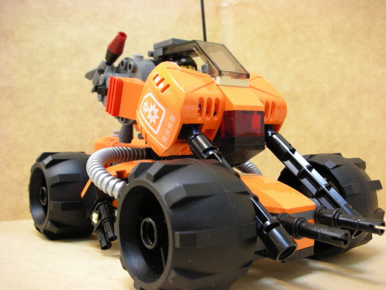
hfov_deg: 52.6
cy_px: 145
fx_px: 390
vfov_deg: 40.7
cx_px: 193
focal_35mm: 35
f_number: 3
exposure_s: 1/2.6
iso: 200
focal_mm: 5.8
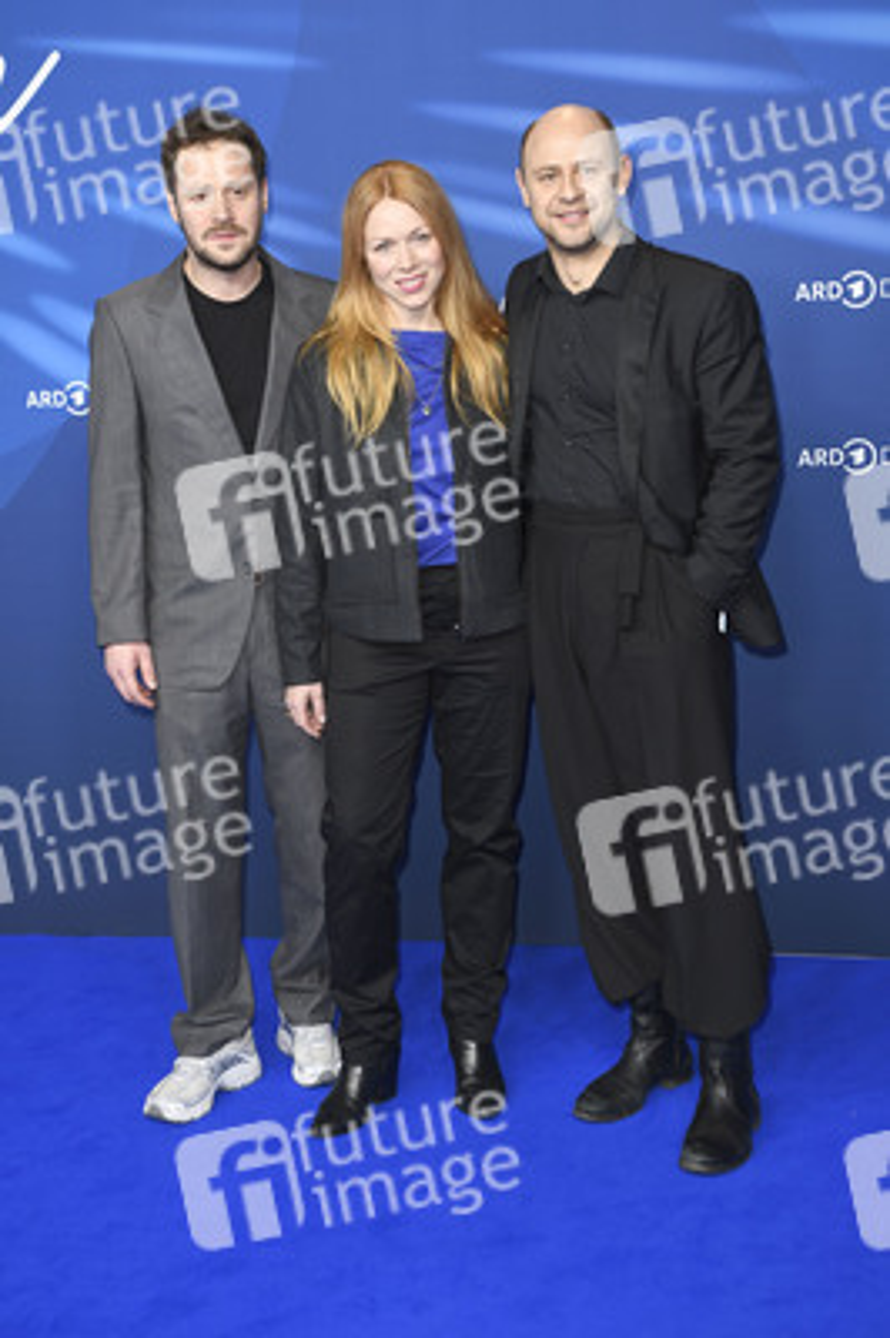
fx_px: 2080
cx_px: 445
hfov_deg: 24.2
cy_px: 669
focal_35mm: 56
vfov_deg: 35.7
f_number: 4
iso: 800
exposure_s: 1/320
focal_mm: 56
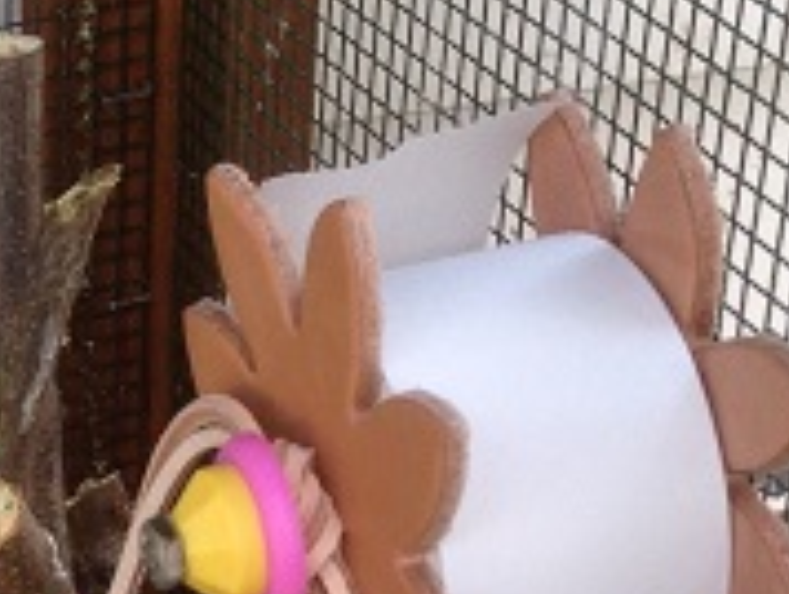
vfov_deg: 9.8
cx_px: -253
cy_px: 780
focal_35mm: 148
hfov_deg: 12.9
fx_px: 3378
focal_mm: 4.12
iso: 80
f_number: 2.4
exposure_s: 1/120
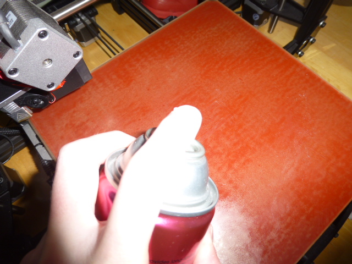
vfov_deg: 56.8
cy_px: 132
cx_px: 176
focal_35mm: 24
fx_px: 244
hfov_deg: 71.6
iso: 100
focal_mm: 4.3
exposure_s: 1/30
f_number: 3.3
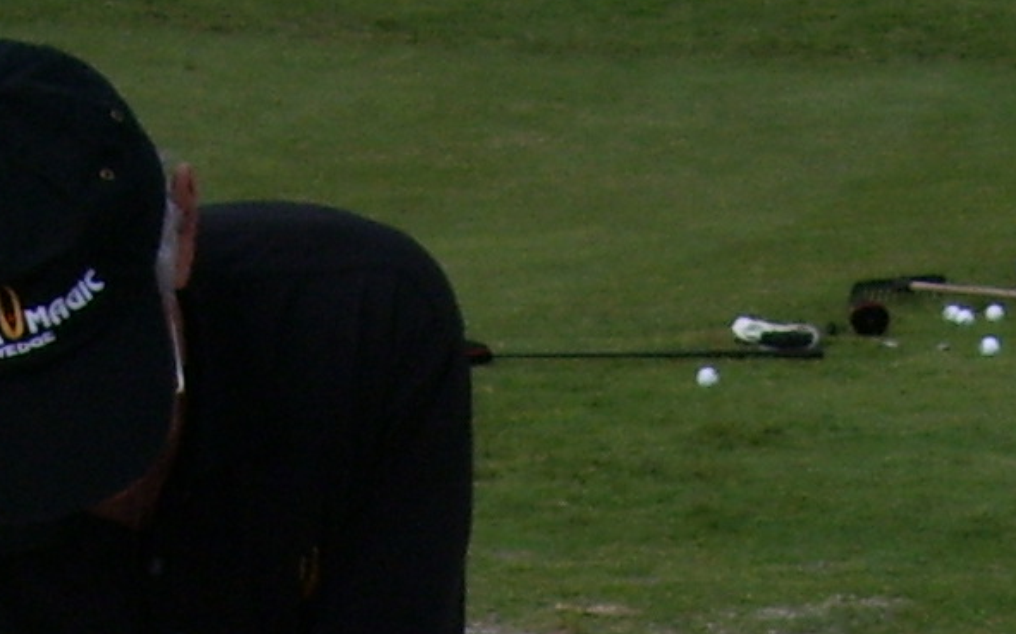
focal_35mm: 171
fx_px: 4734
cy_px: 1443
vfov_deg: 7.3
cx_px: 624
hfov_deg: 12.2
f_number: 4.8
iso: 80
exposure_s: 1/750
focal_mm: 6
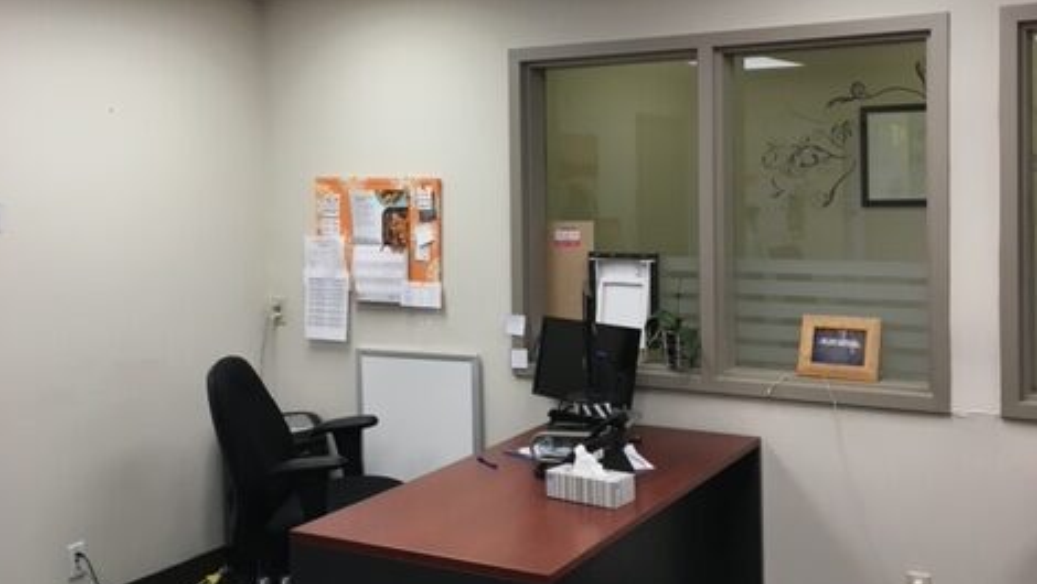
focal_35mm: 43
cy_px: 207
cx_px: 512
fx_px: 1183
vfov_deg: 27.6
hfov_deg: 47.3
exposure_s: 1/30
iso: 32
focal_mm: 4.15
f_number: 2.2
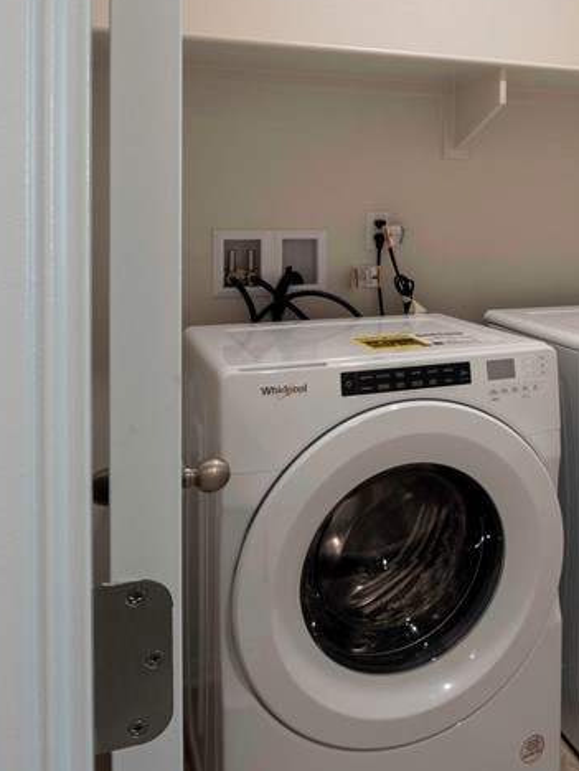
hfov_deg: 36.4
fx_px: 779
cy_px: 291
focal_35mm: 35
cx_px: 586
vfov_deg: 52.1
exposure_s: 1/6
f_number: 8
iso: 100
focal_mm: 8
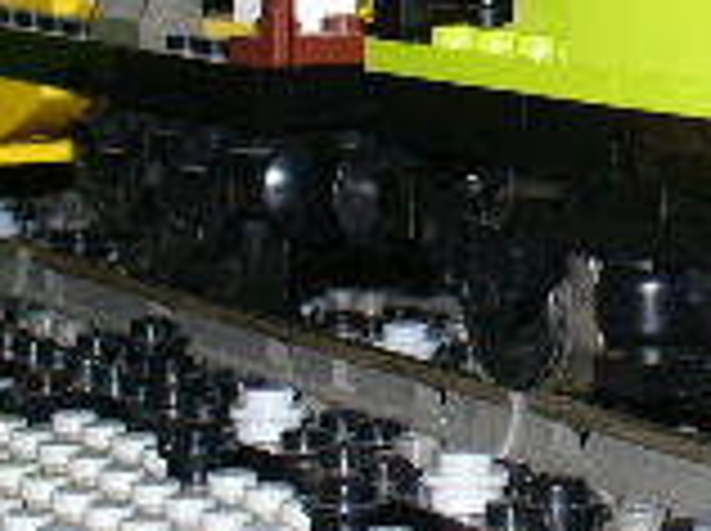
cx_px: 860
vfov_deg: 9.8
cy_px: -14
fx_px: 3076
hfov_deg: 12.8
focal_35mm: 150
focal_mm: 6.1
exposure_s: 1/30
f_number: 2.8
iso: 80
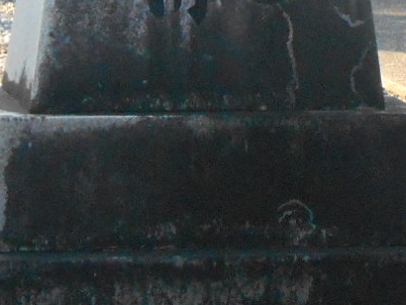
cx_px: 296
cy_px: -413
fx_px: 3967
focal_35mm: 338
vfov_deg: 4.3
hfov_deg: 5.9
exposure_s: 1/250
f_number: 4.4
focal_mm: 10.9
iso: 450
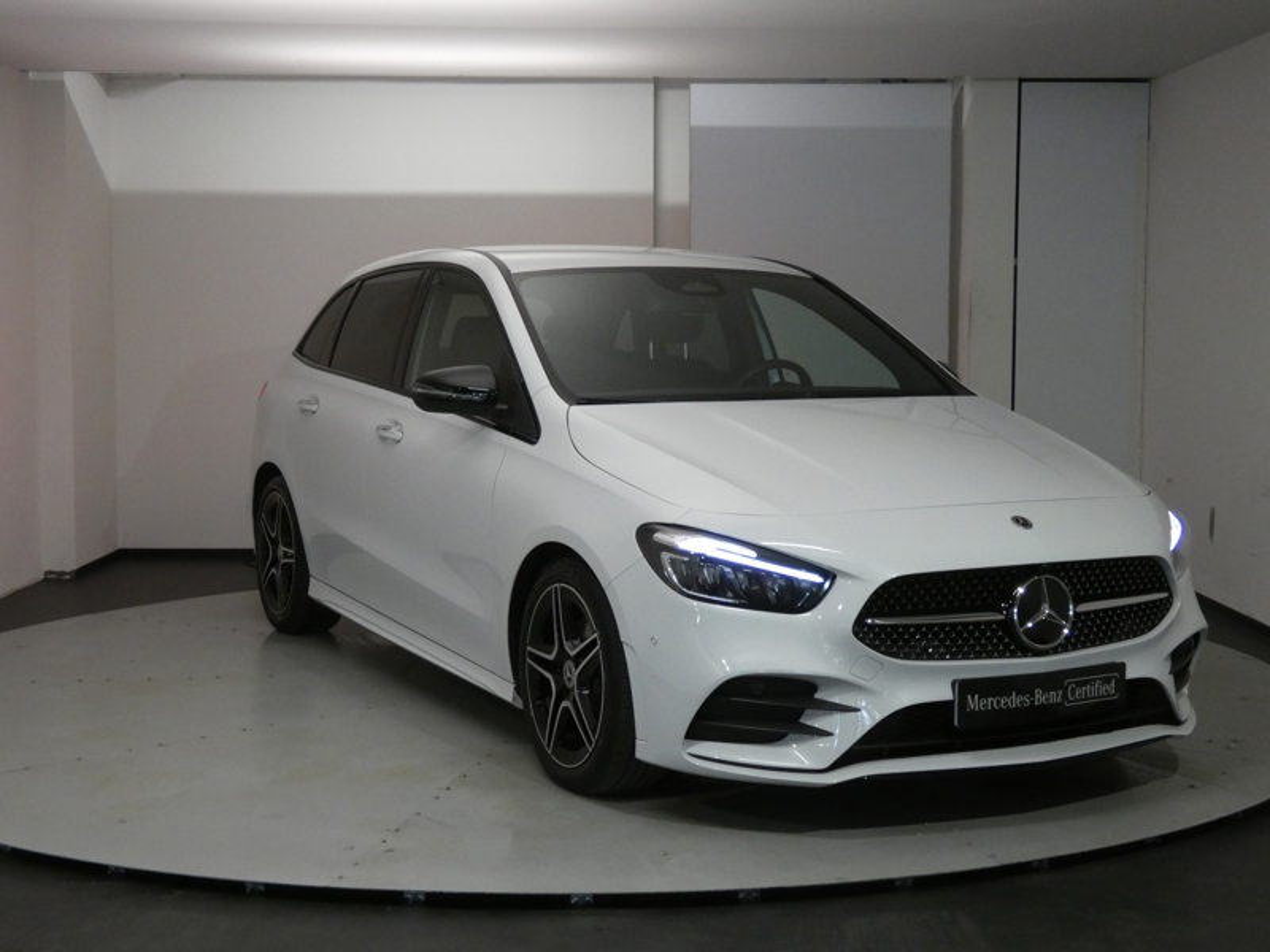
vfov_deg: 30.3
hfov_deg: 39.7
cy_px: 476
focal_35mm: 48
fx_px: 1761
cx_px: 635
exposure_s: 1/80
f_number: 3.8
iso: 500
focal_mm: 8.6
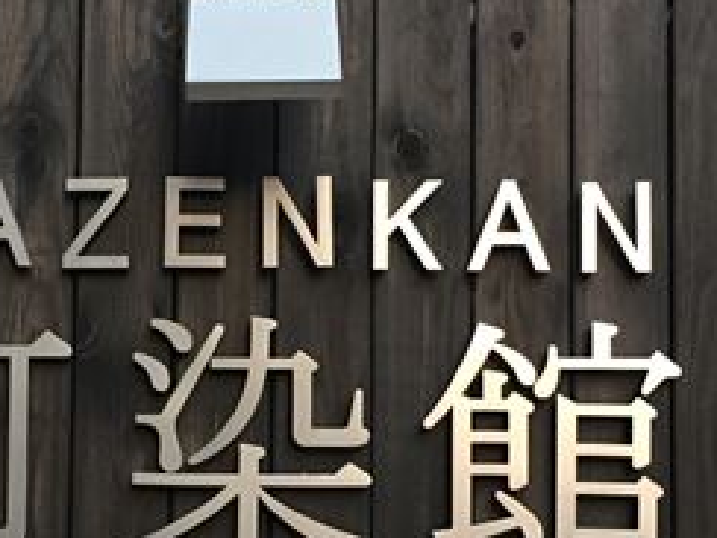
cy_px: 365
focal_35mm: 76
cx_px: 344
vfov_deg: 19.3
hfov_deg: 25.7
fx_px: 1574
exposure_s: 1/30
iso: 160
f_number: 2.2
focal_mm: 4.15
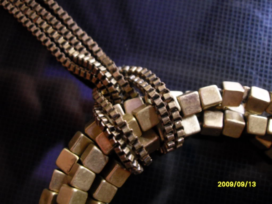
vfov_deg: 38.7
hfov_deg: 50.1
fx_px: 291
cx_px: 136
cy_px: 102
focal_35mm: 37
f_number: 2.8
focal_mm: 6.3
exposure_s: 1
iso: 200
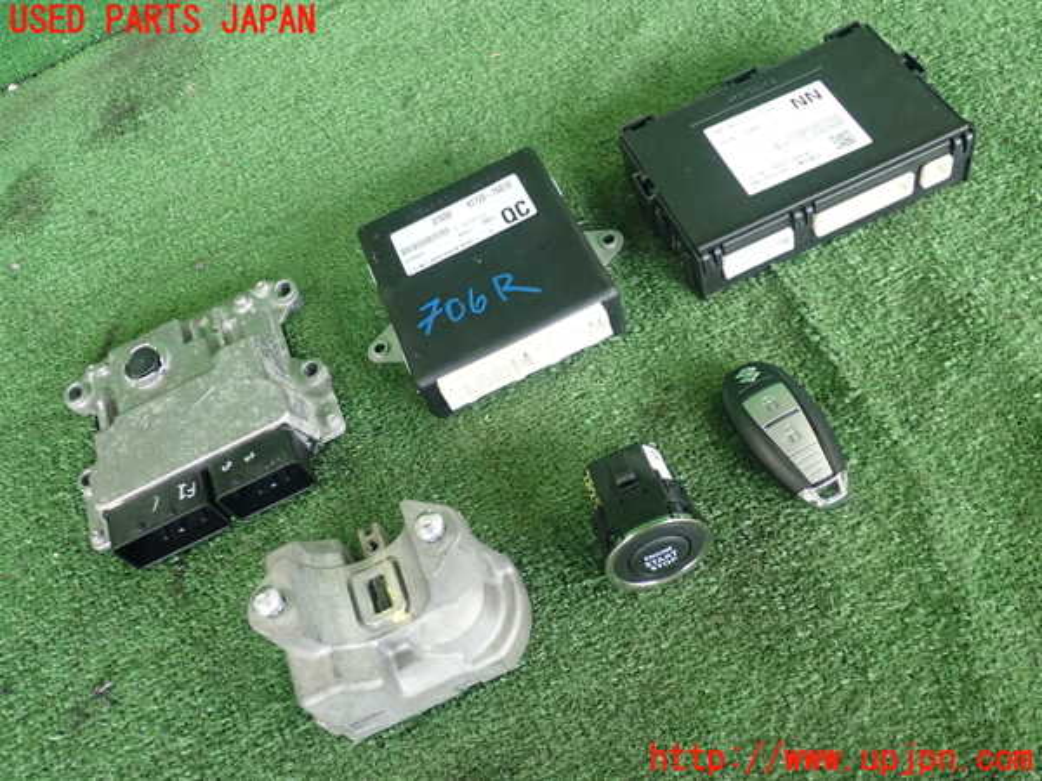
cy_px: 390
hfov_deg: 56.8
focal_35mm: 32
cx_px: 521
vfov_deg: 44.2
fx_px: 963
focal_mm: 5.87
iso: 800
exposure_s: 1/100
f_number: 2.4
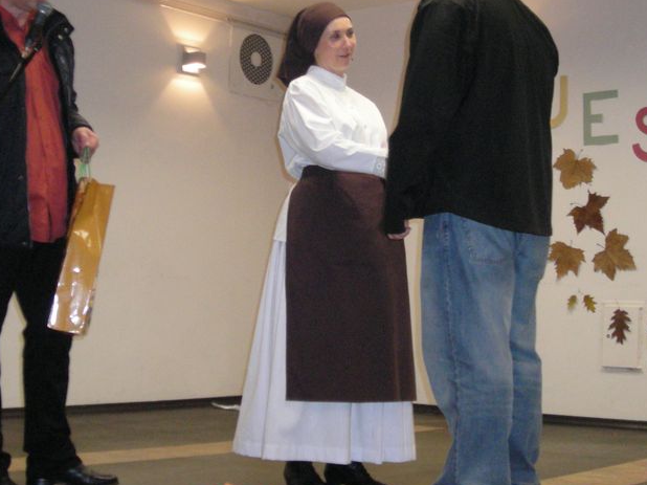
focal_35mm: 63
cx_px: 293
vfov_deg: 23.2
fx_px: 1177
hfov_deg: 30.7
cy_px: 198
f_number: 3.2
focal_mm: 6.3
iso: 254
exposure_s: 1/60
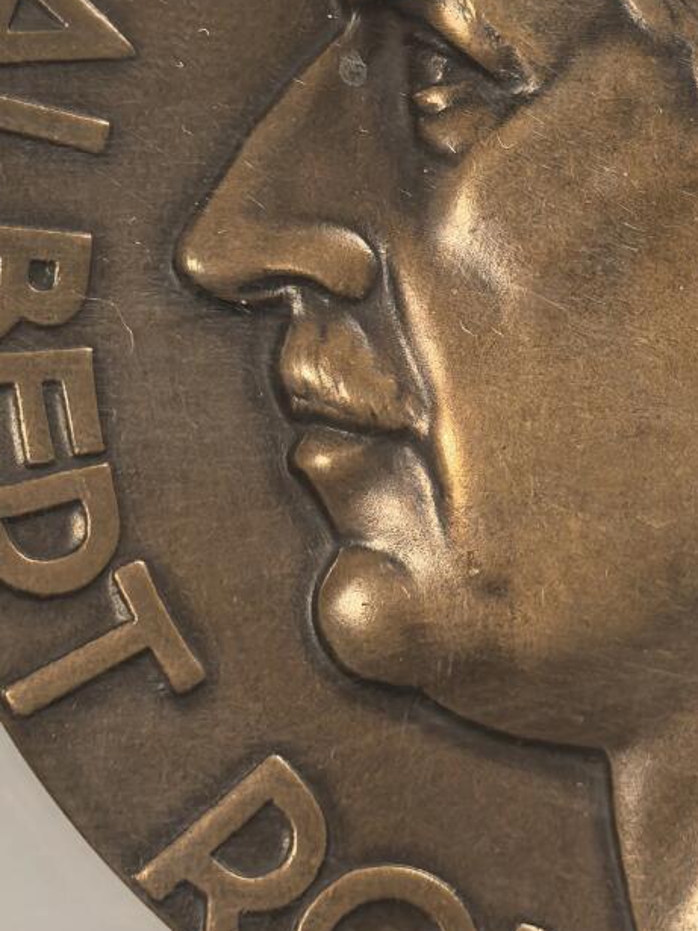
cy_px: 353
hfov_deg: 9.3
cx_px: 780
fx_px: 4249
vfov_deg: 12.5
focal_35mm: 158
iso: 200
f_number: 2
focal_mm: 6.98
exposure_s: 1/50
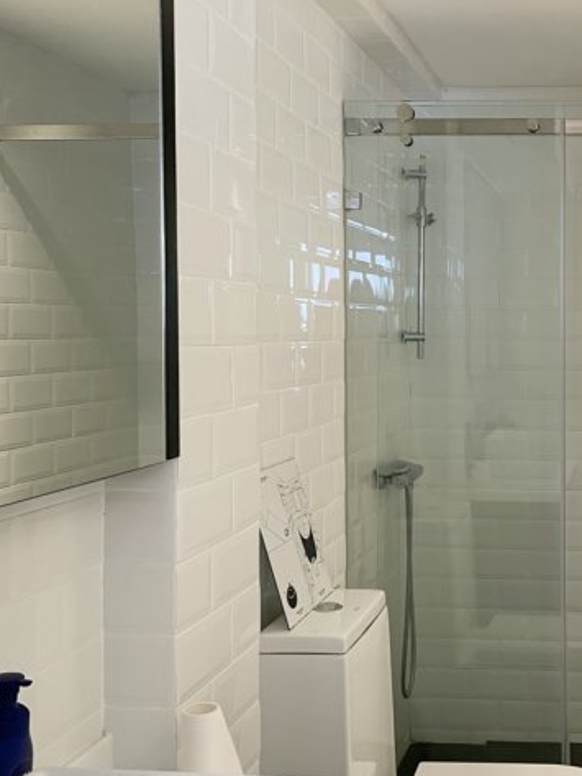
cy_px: 484
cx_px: 466
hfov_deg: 32.0
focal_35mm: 44
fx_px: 986
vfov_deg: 42.6
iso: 160
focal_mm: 4.2
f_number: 1.6
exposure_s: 1/50
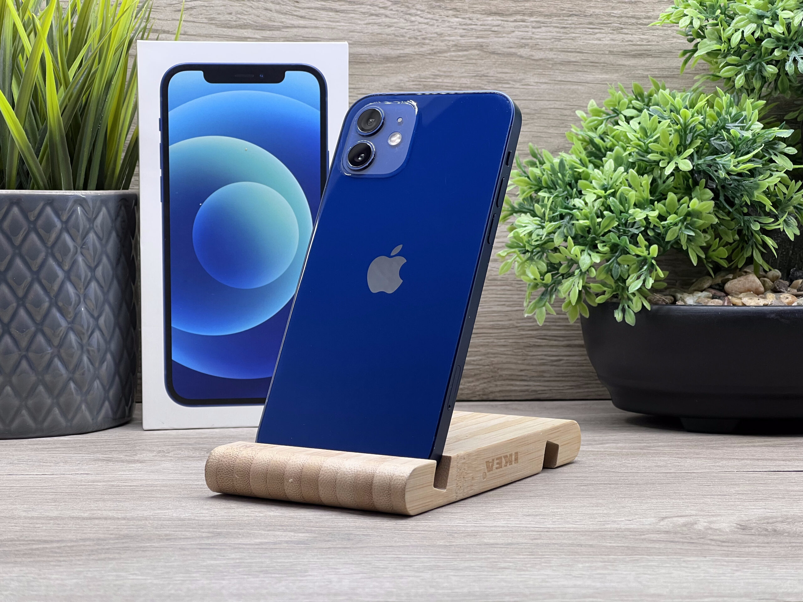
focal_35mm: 77
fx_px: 1786
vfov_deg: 19.1
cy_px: 301
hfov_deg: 25.3
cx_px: 402
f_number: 2.8
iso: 100
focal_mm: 9
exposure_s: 1/100
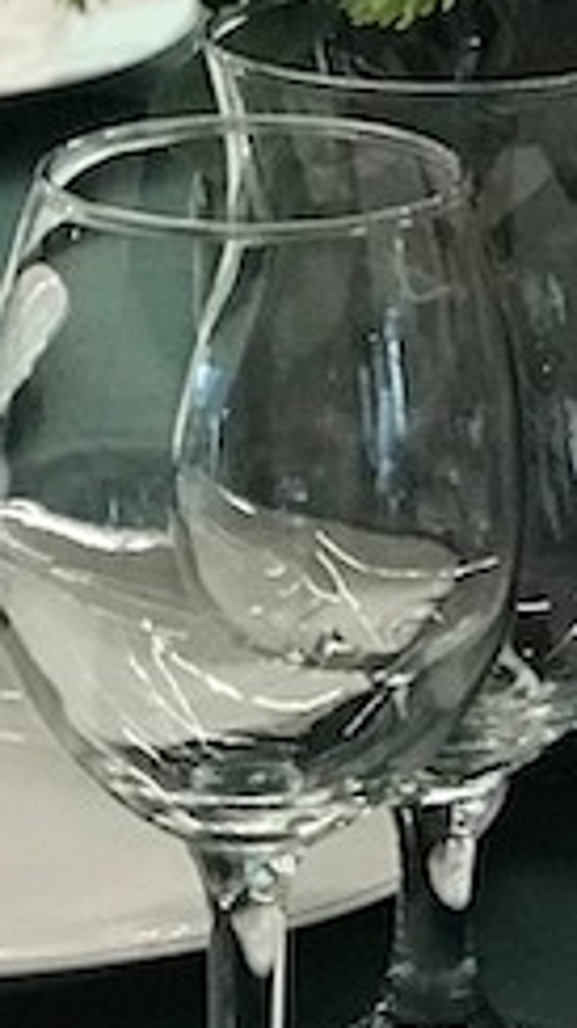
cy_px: -101
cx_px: 131
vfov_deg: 8.4
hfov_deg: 4.8
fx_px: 6945
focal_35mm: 255
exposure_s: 1/88
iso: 400
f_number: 2.8
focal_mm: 6.6
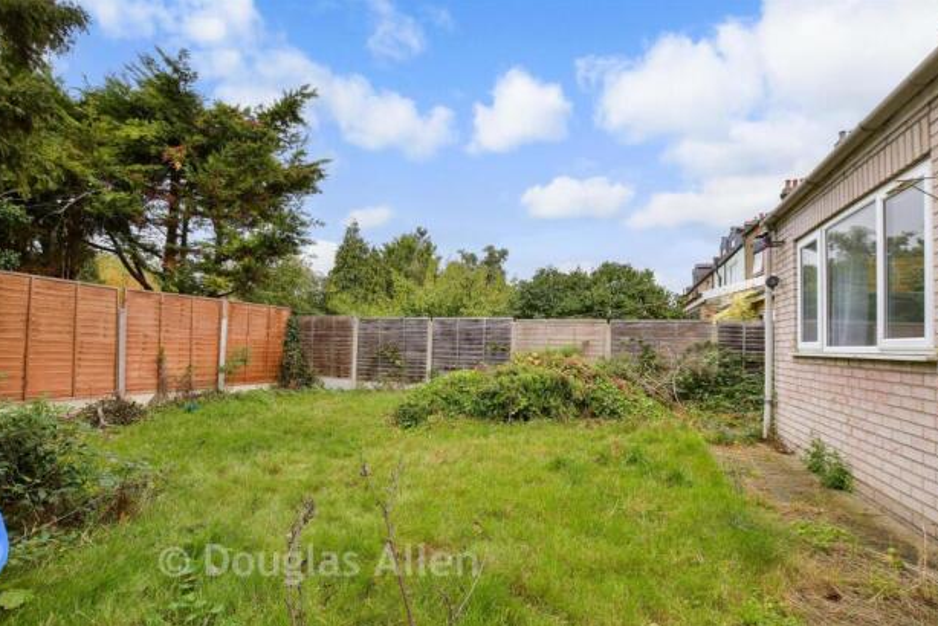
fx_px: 417
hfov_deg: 96.7
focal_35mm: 16
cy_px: 332
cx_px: 484
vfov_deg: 73.7
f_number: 8
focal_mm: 10
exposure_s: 1/40
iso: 80
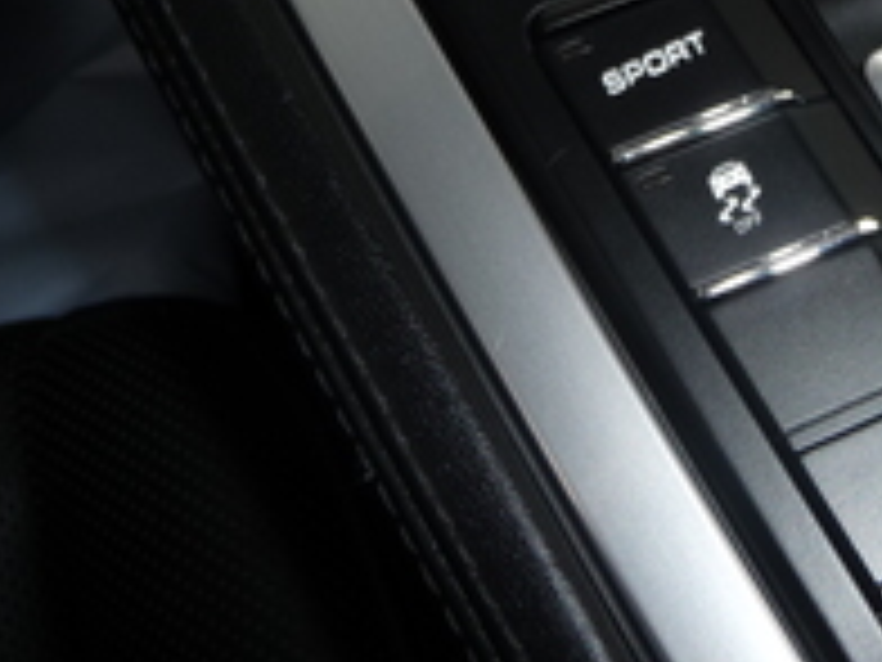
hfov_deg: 29.6
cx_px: 918
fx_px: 1529
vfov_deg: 23.7
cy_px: 61
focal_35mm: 60
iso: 100
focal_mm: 4.7
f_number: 3.3
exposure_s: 1/30
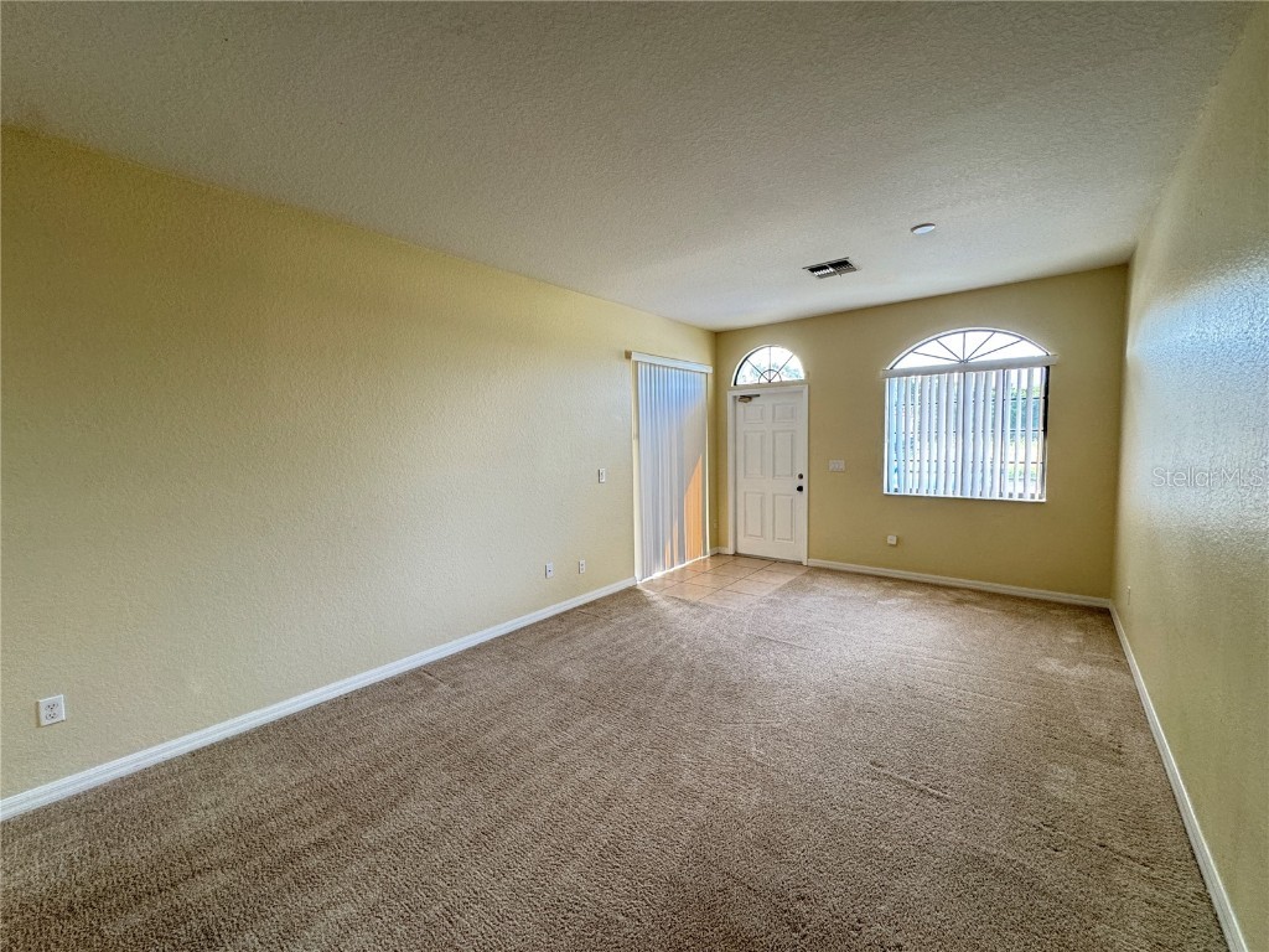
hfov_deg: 102.1
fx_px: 513
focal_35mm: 14
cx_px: 634
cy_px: 476
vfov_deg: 85.7
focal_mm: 2.22
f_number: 2.2
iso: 200
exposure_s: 1/60
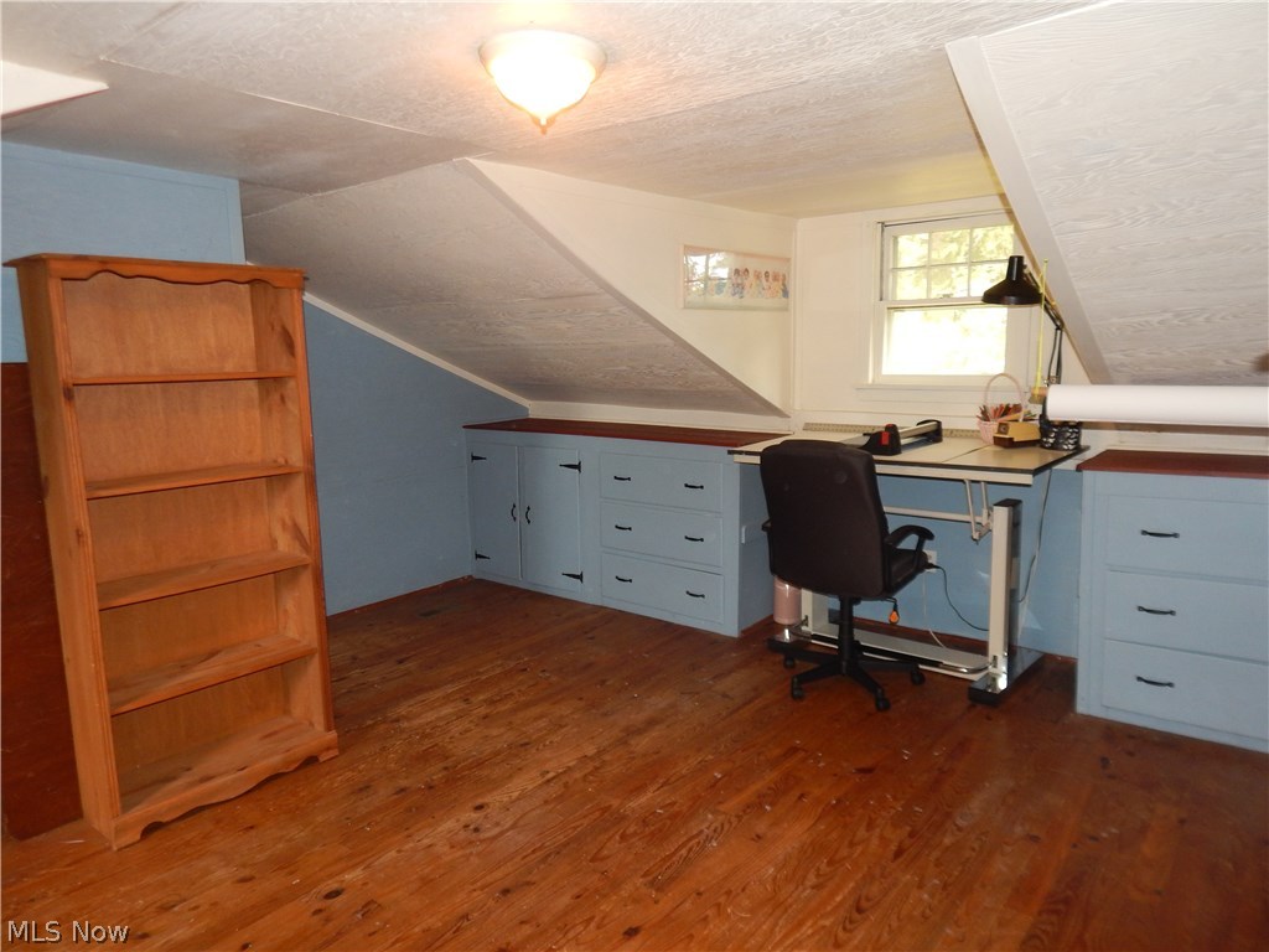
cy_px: 476
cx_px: 634
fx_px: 843
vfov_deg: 58.9
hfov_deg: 73.9
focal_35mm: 23
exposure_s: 1/30
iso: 200
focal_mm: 4
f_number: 3
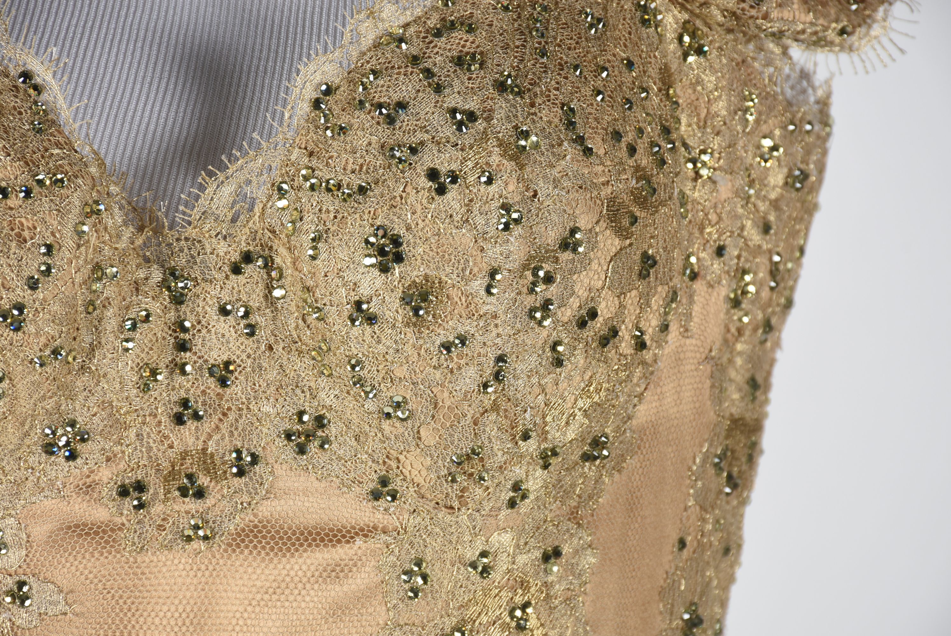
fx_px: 5552
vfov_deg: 6.6
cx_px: 476
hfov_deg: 9.8
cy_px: 318
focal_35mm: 210
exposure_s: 1/125
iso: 200
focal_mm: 140
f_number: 10
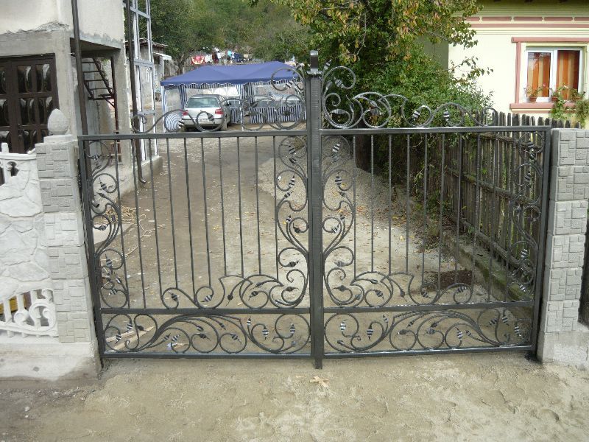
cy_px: 221
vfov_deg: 42.9
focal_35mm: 33
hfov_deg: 55.4
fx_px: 562
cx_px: 294
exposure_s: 1/640
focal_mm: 5.5
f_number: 2.8
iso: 100
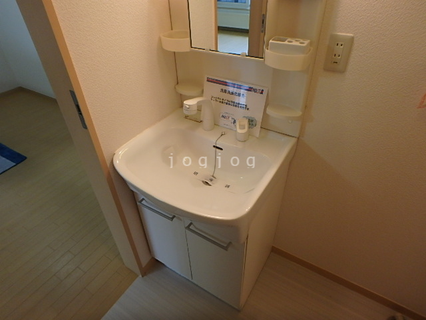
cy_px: 160
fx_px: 258
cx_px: 213
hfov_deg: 79.0
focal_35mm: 21
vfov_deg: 63.4
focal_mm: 3.7
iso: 200
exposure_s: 1/30
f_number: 3.5
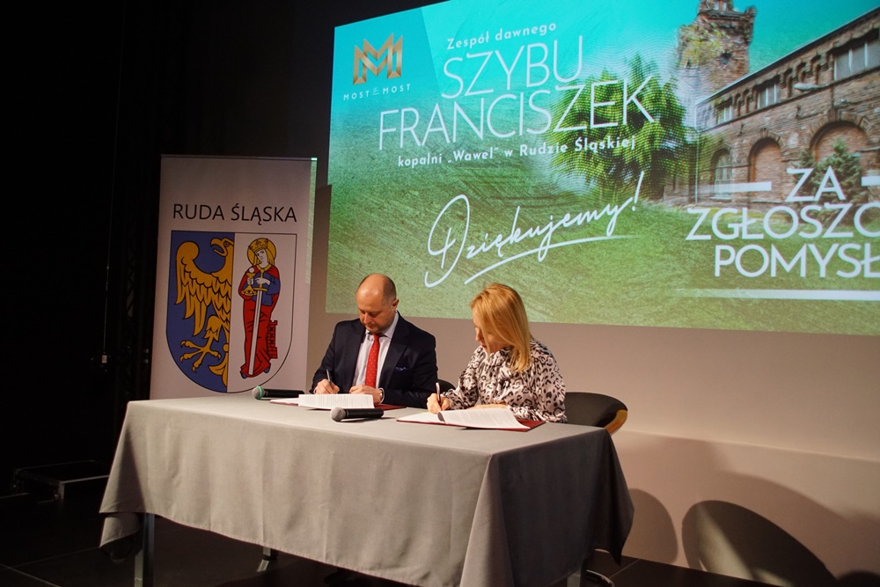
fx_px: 807
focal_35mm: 33
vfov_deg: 40.0
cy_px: 294
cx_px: 440
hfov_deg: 57.2
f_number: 4
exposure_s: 1/160
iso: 2000
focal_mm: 22
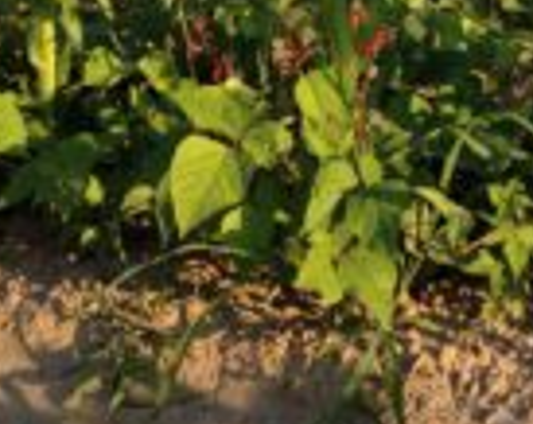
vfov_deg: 15.2
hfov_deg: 19.1
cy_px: 39
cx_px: 405
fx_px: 1574
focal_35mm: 100
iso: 64
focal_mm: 4.28
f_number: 2.4
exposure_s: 1/581
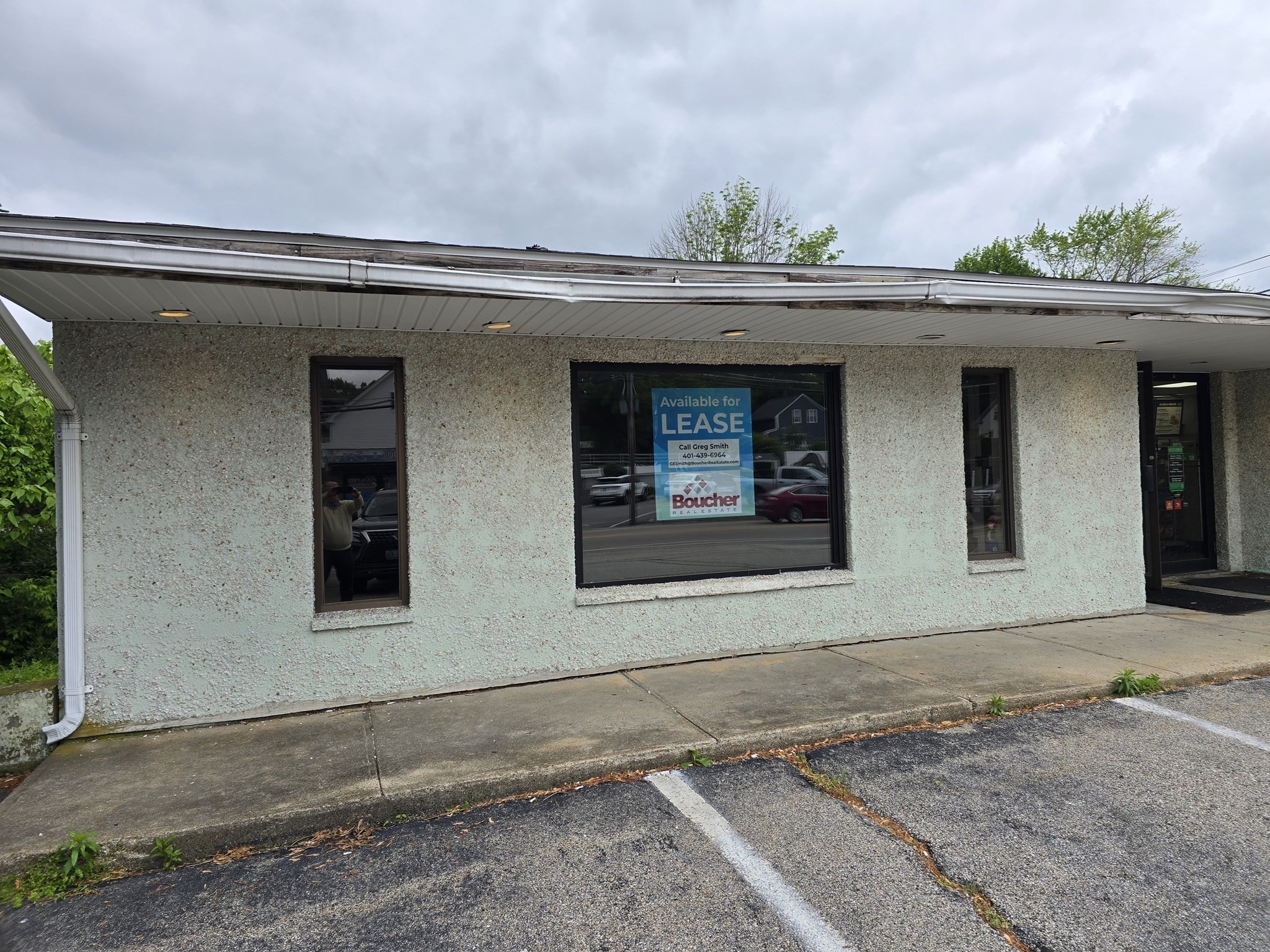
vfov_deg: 58.9
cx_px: 635
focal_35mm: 23
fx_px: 844
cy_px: 476
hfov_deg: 73.9
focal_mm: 6.3
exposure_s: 1/307
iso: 12
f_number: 1.7
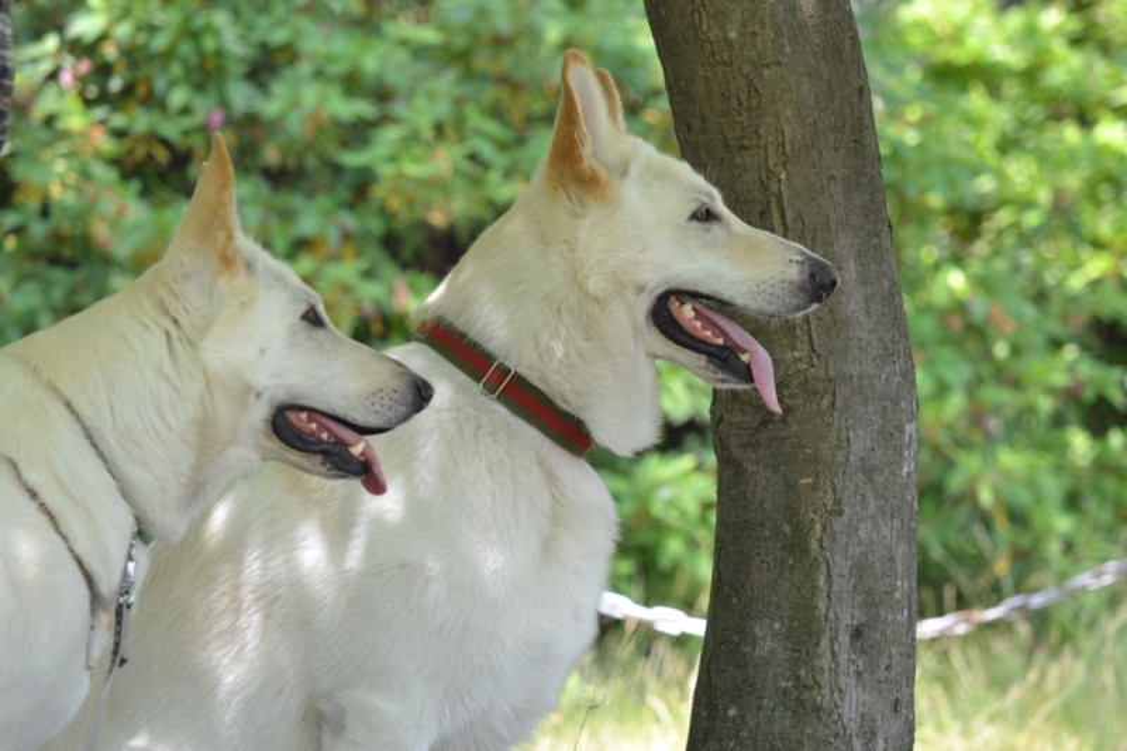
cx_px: 564
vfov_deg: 3.1
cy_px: 376
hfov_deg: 4.6
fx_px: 14084
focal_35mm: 450
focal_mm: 300
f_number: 8
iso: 400
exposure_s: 1/125
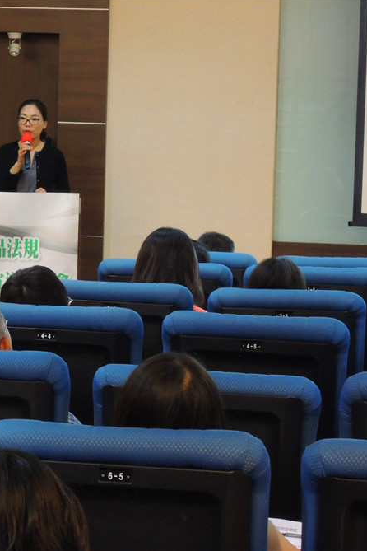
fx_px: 2141
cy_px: 274
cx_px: 3
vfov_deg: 14.7
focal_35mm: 140
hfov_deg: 9.7
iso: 800
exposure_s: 1/8
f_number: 4.9
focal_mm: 17.9
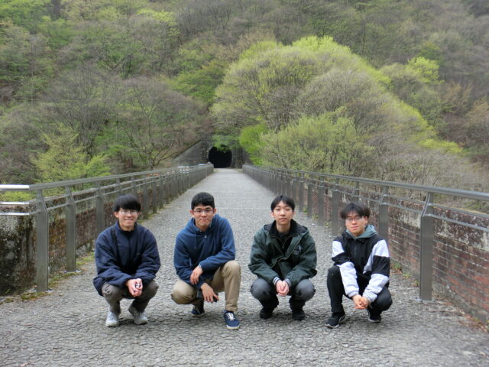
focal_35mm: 39
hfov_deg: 47.9
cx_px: 244
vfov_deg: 36.8
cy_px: 184
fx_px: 551
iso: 80
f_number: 4.1
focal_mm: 6.9
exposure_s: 1/160
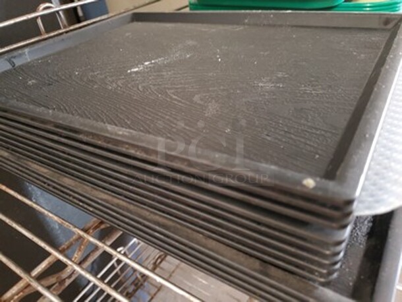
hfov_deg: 67.3
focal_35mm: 26
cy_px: 151
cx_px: 201
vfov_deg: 53.1
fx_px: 302
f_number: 1.5
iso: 1000
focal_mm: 4.3
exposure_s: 1/10
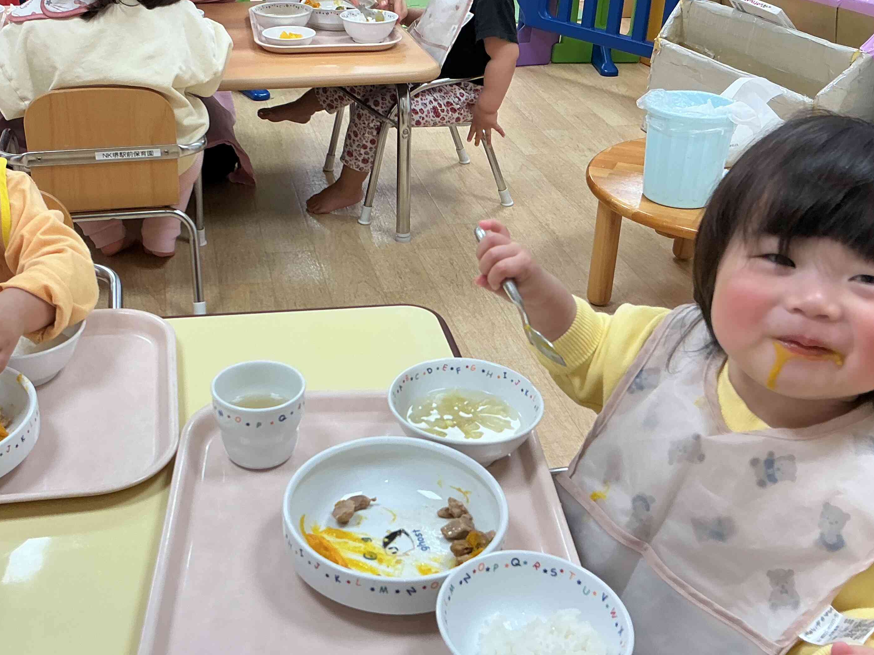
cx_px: 340
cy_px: 262
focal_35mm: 42
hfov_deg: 44.5
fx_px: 1060
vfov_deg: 34.2
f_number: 1.8
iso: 32
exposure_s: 1/120
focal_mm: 3
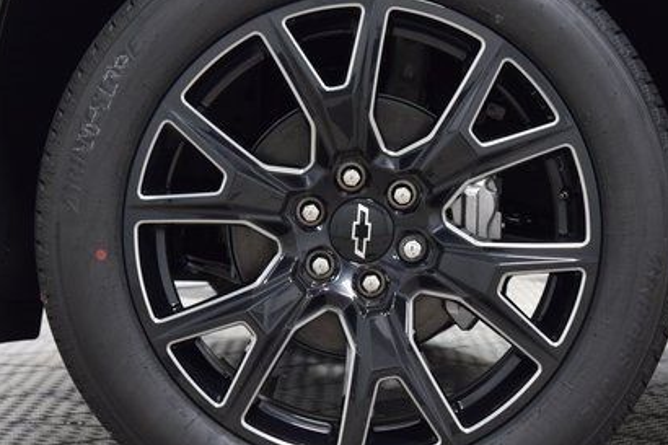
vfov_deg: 15.3
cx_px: 349
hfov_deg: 22.9
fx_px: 1651
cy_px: 234
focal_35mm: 89
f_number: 4.5
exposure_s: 1/60
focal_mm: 38
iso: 1600
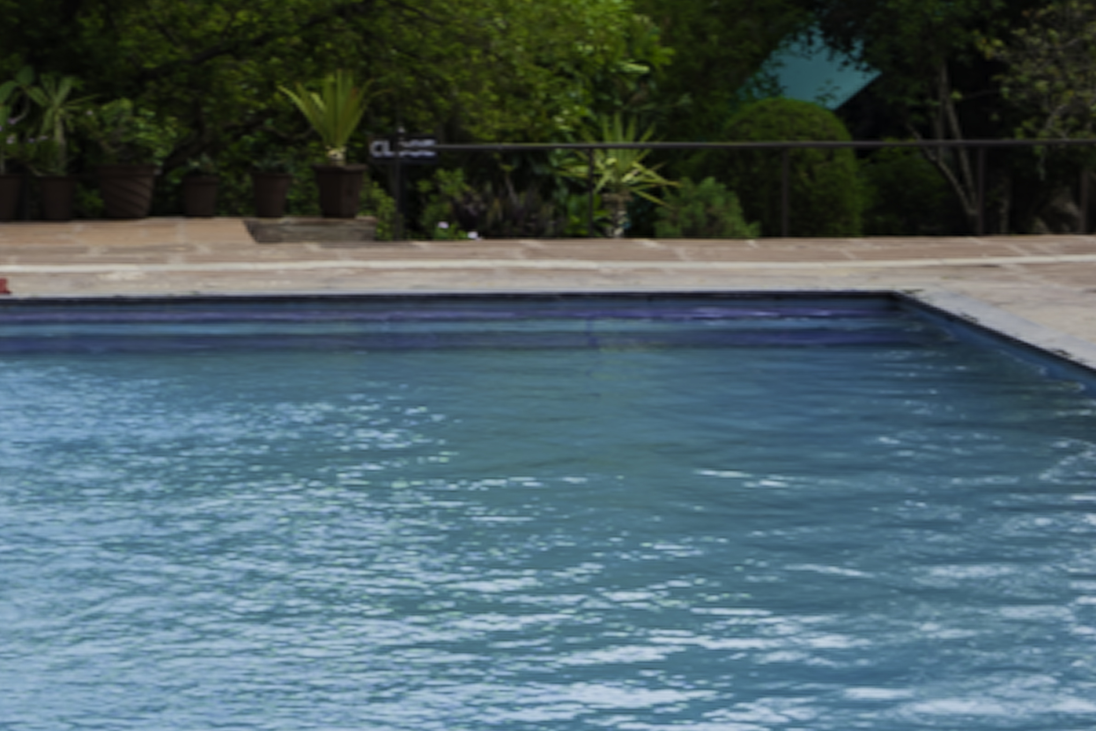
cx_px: -65
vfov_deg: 11.4
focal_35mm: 120
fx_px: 3653
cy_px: 401
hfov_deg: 16.6
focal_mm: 35
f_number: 9
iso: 100
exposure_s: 1/125
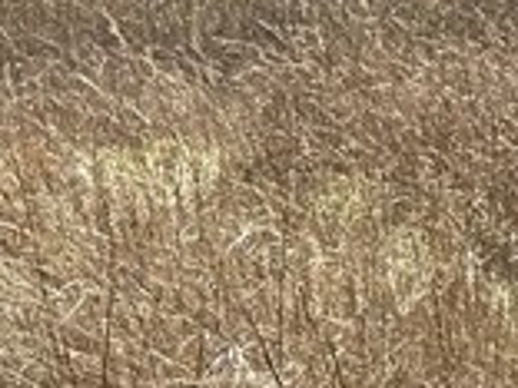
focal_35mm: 505
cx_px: -226
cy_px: 176
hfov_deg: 3.9
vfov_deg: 2.9
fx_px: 7557
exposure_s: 1/329
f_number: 2.8
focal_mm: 9
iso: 32
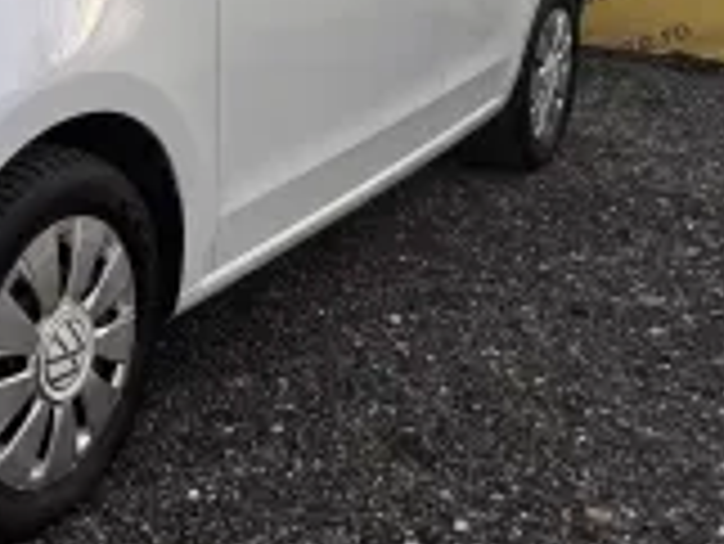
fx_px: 1214
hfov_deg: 30.1
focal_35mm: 58
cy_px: 67
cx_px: -54
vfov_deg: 24.6
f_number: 1.6
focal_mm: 5.96
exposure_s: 1/430
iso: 50
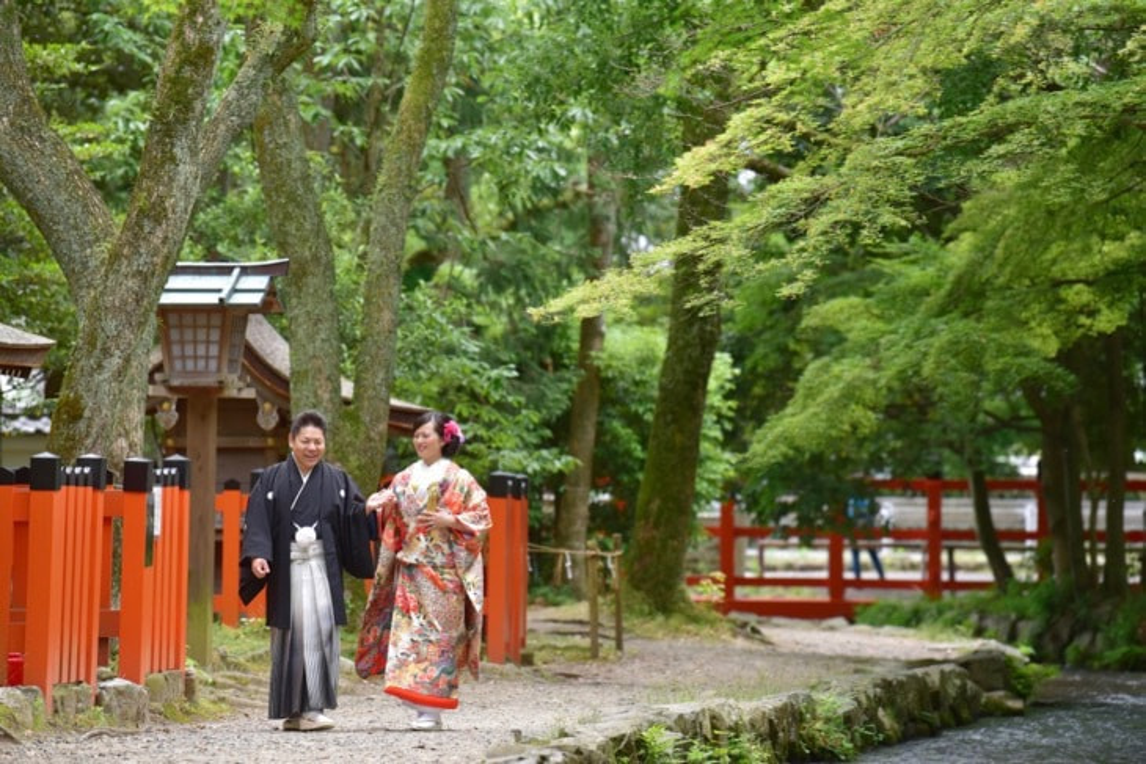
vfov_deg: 6.9
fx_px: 6368
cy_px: 382
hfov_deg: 10.3
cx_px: 573
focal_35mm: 200
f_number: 4
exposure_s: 1/1250
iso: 1000
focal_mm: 200
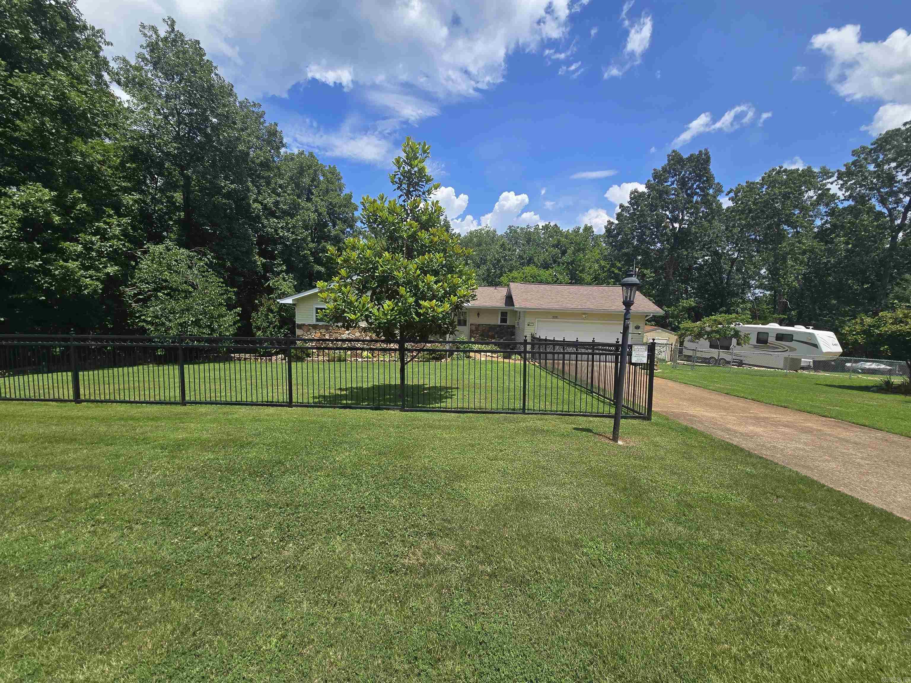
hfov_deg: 106.2
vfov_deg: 89.9
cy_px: 342
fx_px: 342
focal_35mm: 13
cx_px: 456
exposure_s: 1/2308
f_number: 2.2
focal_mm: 2.2
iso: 50
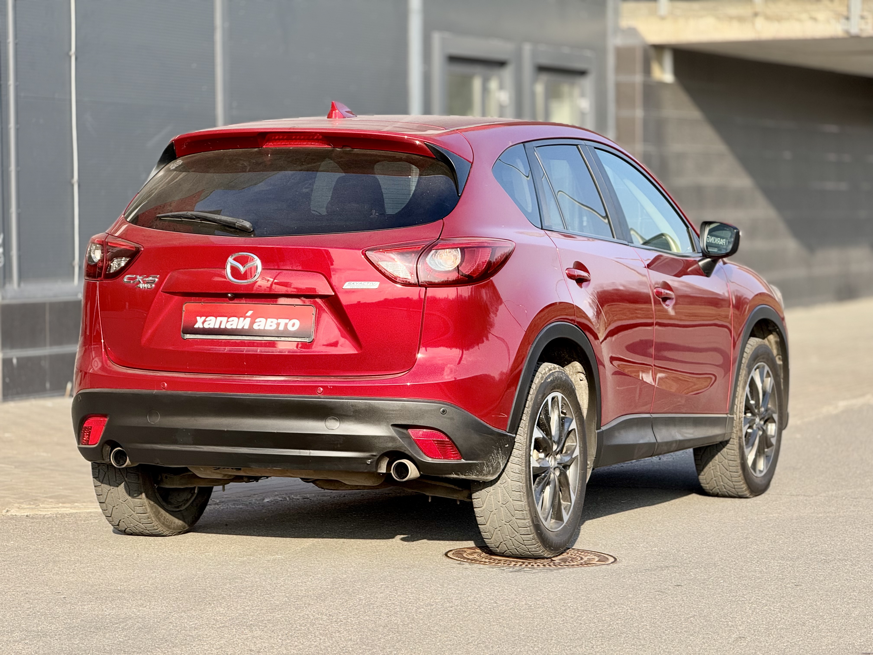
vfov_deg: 12.3
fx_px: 3026
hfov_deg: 16.4
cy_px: 328
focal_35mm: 120
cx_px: 436
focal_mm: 15.66
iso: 50
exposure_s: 1/433
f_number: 2.8
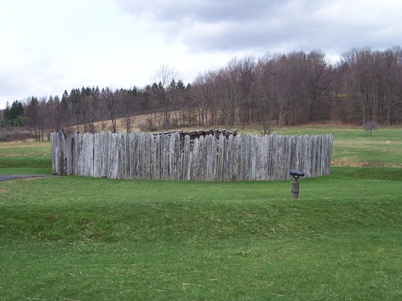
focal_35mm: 43
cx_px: 201
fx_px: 499
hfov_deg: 43.9
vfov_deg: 33.6
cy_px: 150
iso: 80
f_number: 2.9
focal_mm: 7.1
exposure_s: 1/750
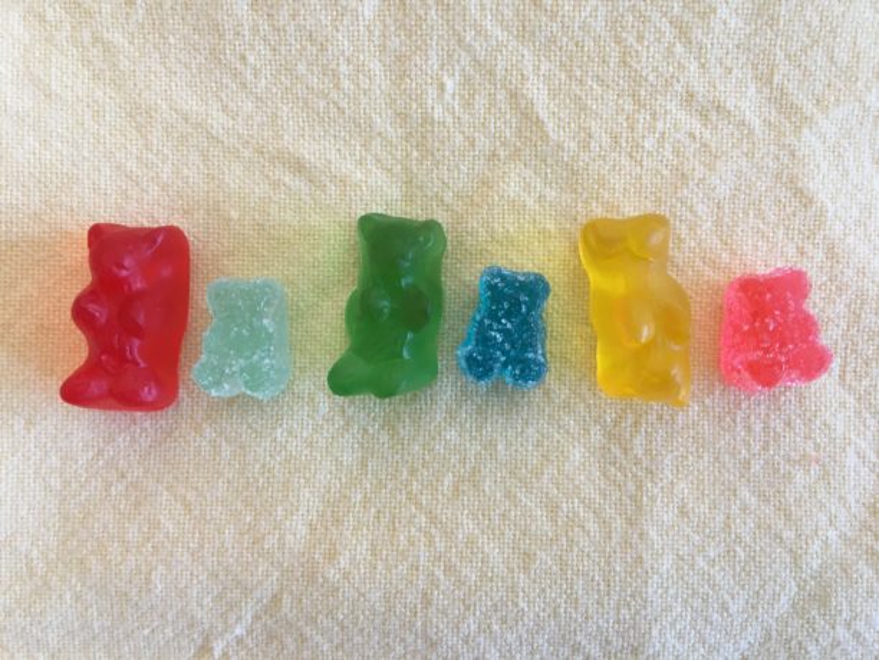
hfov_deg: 61.7
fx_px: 736
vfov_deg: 48.2
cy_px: 330
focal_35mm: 29
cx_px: 440
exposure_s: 1/33
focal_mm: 4.15
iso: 64
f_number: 2.2
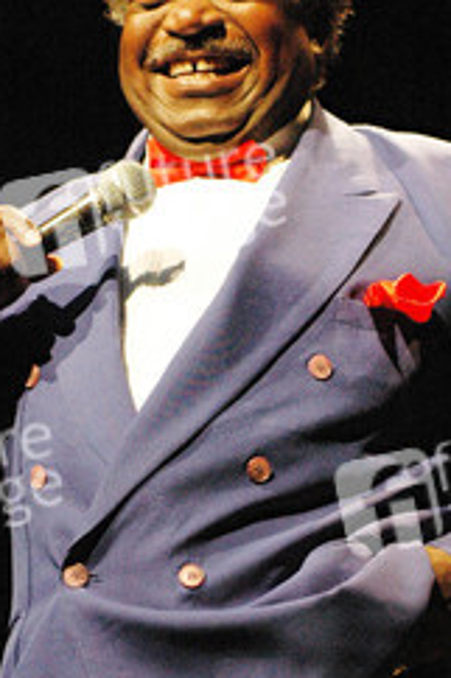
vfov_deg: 14.8
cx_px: 224
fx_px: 2616
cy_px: 350
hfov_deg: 9.9
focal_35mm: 139
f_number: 2.8
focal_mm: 56
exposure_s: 1/200
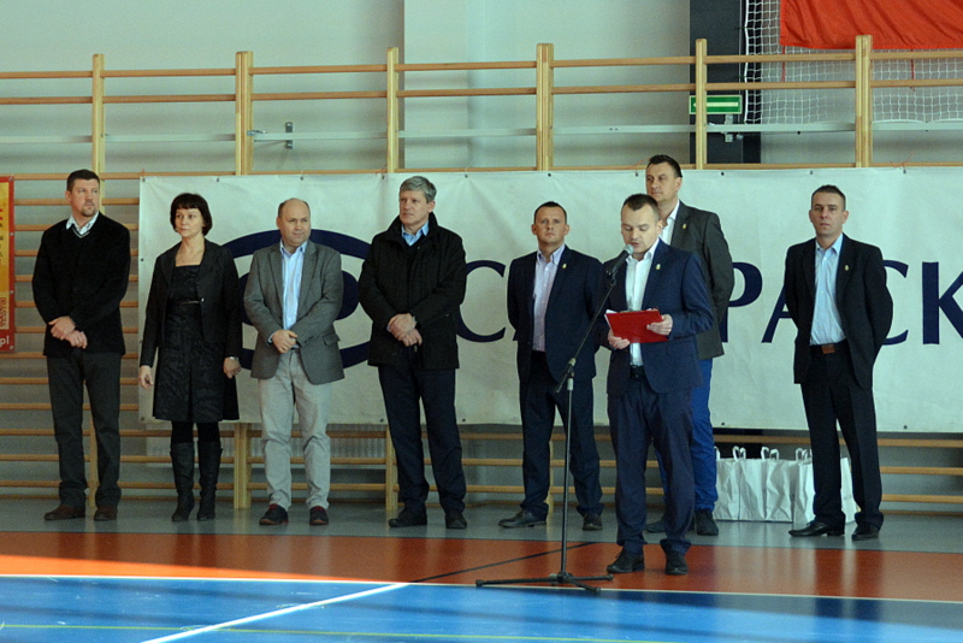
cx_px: 482
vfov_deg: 16.3
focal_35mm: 84
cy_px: 322
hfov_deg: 24.2
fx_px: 2248
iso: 1600
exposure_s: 1/500
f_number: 4.8
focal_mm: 56
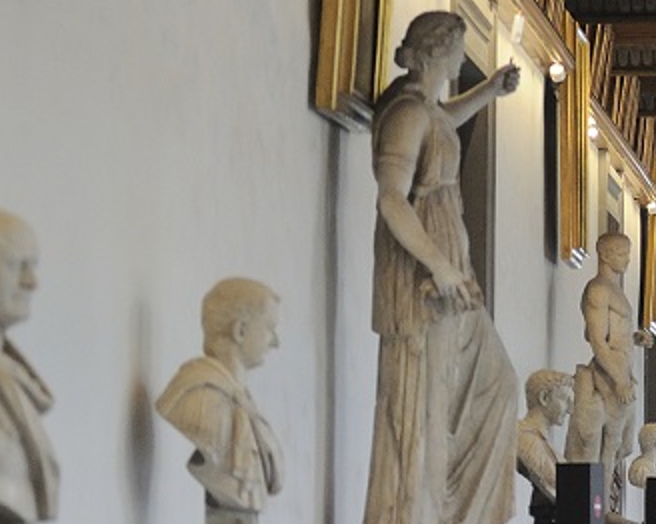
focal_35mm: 229
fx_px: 4443
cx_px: 964
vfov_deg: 6.7
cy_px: 370
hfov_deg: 8.3
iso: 4000
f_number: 3.5
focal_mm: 80
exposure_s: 1/500
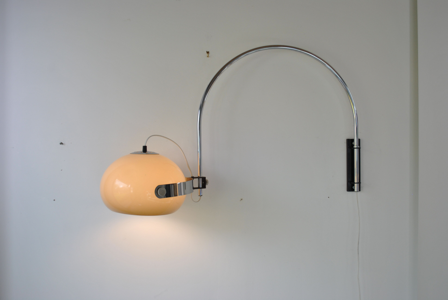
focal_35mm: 36
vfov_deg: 37.0
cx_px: 224
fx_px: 449
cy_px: 150
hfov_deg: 53.1
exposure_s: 1/125
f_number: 4
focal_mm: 24
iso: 200
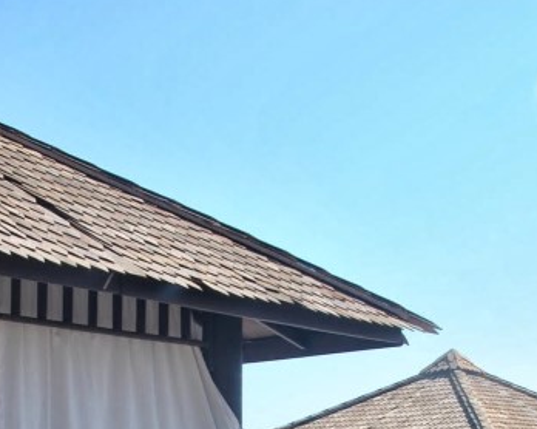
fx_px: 1477
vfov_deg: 15.7
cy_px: 557
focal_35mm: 93
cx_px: 309
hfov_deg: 20.6
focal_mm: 20
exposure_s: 1/250
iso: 100
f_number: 8
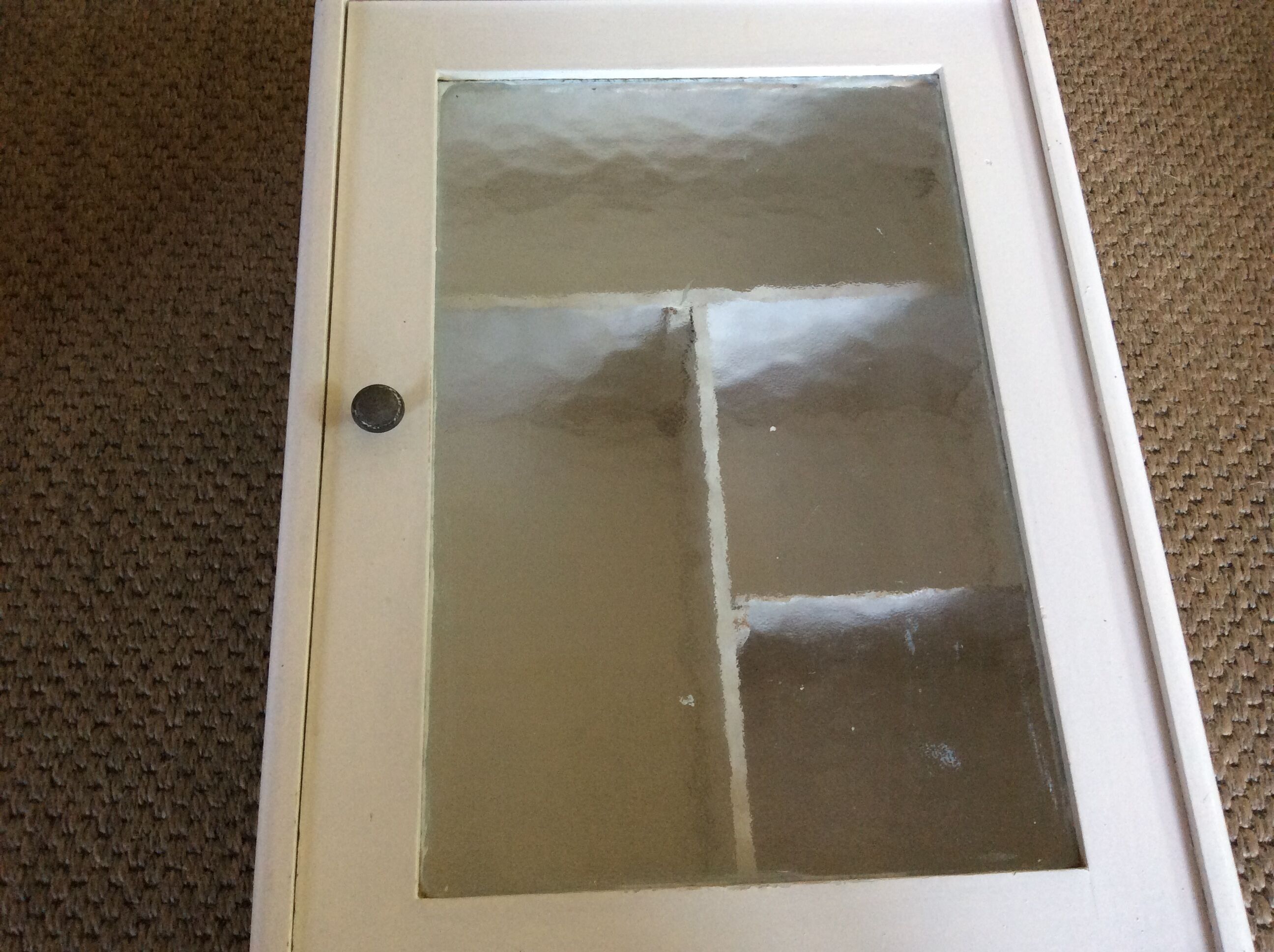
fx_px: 1176
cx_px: 637
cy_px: 476
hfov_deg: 56.9
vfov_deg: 44.1
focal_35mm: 32
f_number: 2.4
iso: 100
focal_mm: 3.3
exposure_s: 1/25
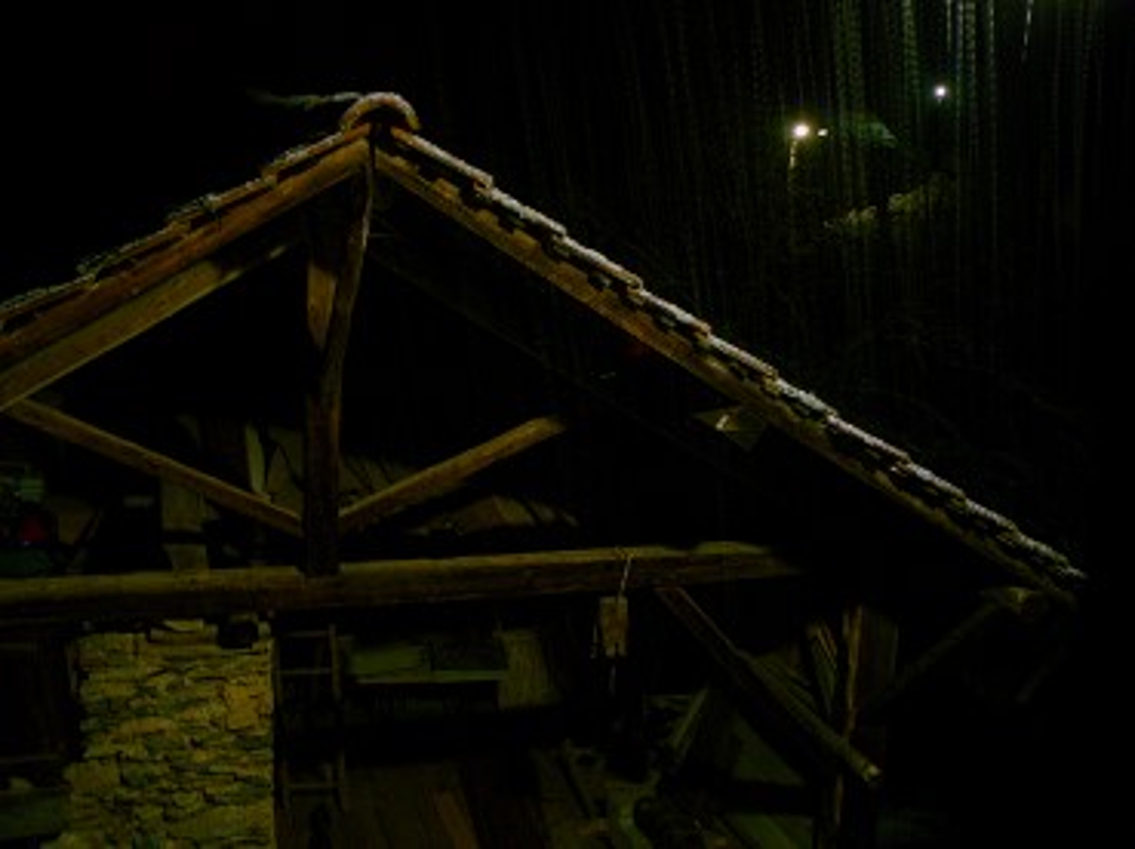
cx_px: 568
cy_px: 424
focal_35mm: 36
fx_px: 1179
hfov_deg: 51.4
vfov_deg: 39.6
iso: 100
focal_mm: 6
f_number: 2.8
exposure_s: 1
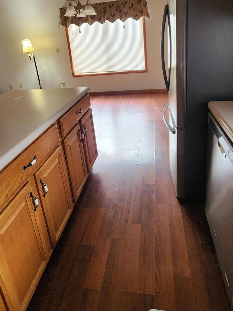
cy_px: 106
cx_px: 119
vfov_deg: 76.7
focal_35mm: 21
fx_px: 188
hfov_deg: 63.5
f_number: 2.2
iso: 400
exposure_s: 1/60
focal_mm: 2.2
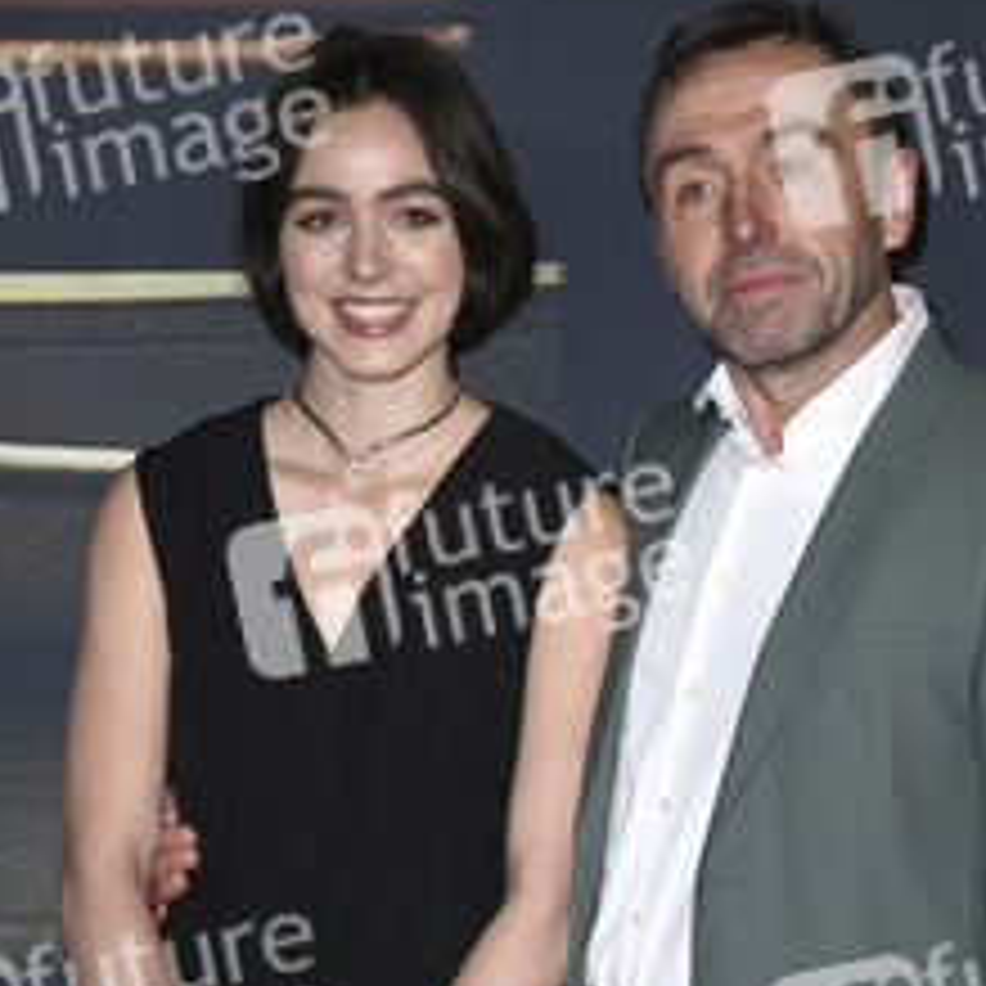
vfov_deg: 11.5
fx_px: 4898
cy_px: 797
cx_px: 590
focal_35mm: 152
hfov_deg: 11.5
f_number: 5.6
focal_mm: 98
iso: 640
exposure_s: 1/200
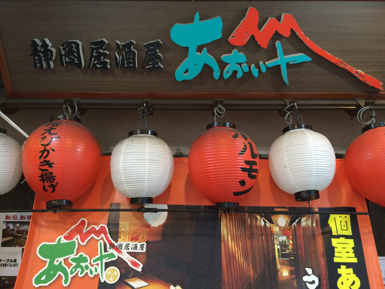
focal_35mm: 29
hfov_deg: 61.7
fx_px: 323
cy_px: 144
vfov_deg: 48.2
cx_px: 192
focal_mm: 4.15
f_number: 2.2
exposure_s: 1/30
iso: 40
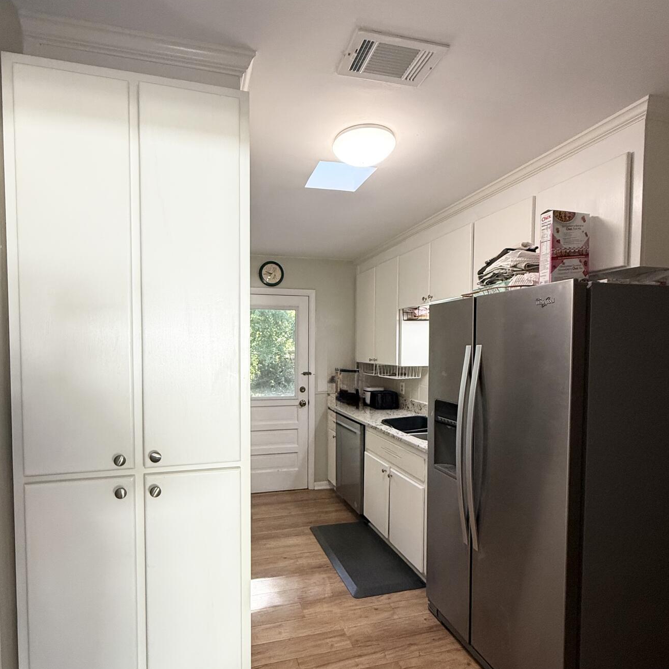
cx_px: 301
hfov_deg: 77.5
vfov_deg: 77.5
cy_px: 367
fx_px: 415
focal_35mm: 19
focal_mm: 2.22
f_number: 2.2
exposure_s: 1/120
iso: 160
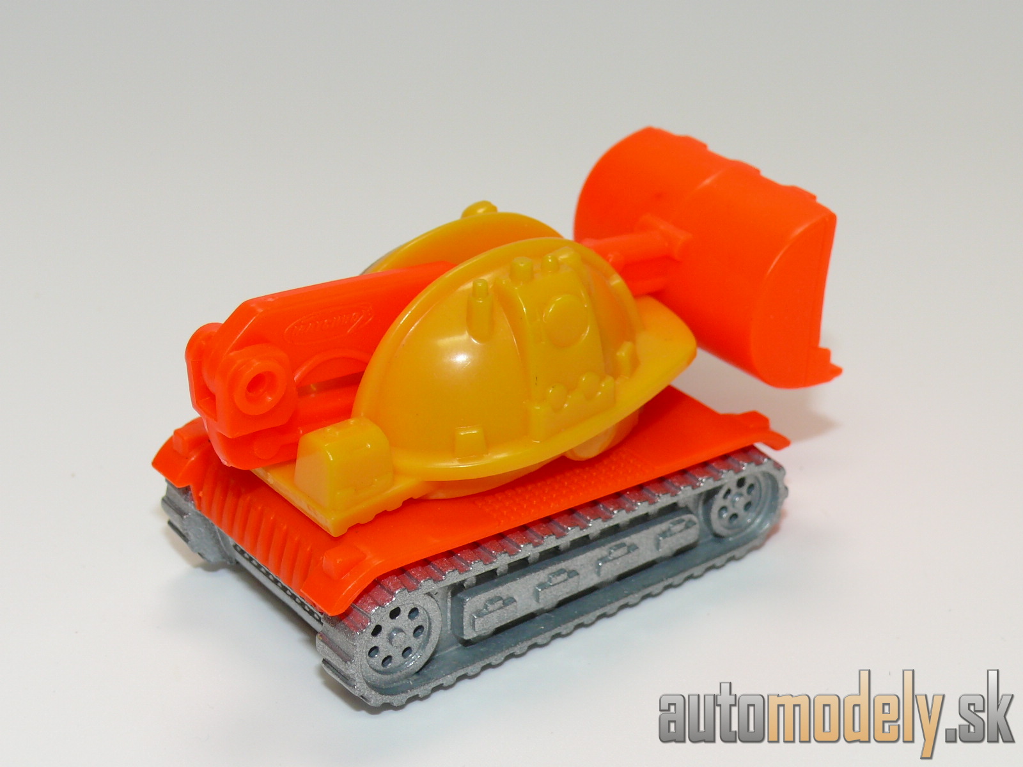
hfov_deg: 26.0
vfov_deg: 19.6
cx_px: 512
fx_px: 2216
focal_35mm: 75
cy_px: 384
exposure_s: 1/30
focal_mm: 11.5
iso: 100
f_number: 4
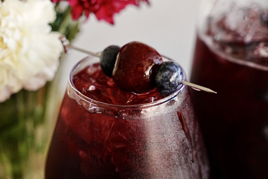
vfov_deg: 22.9
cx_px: 134
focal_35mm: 59
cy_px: 90
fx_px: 442
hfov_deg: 33.7
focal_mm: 39.6
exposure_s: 1/100
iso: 1600
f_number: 4.5
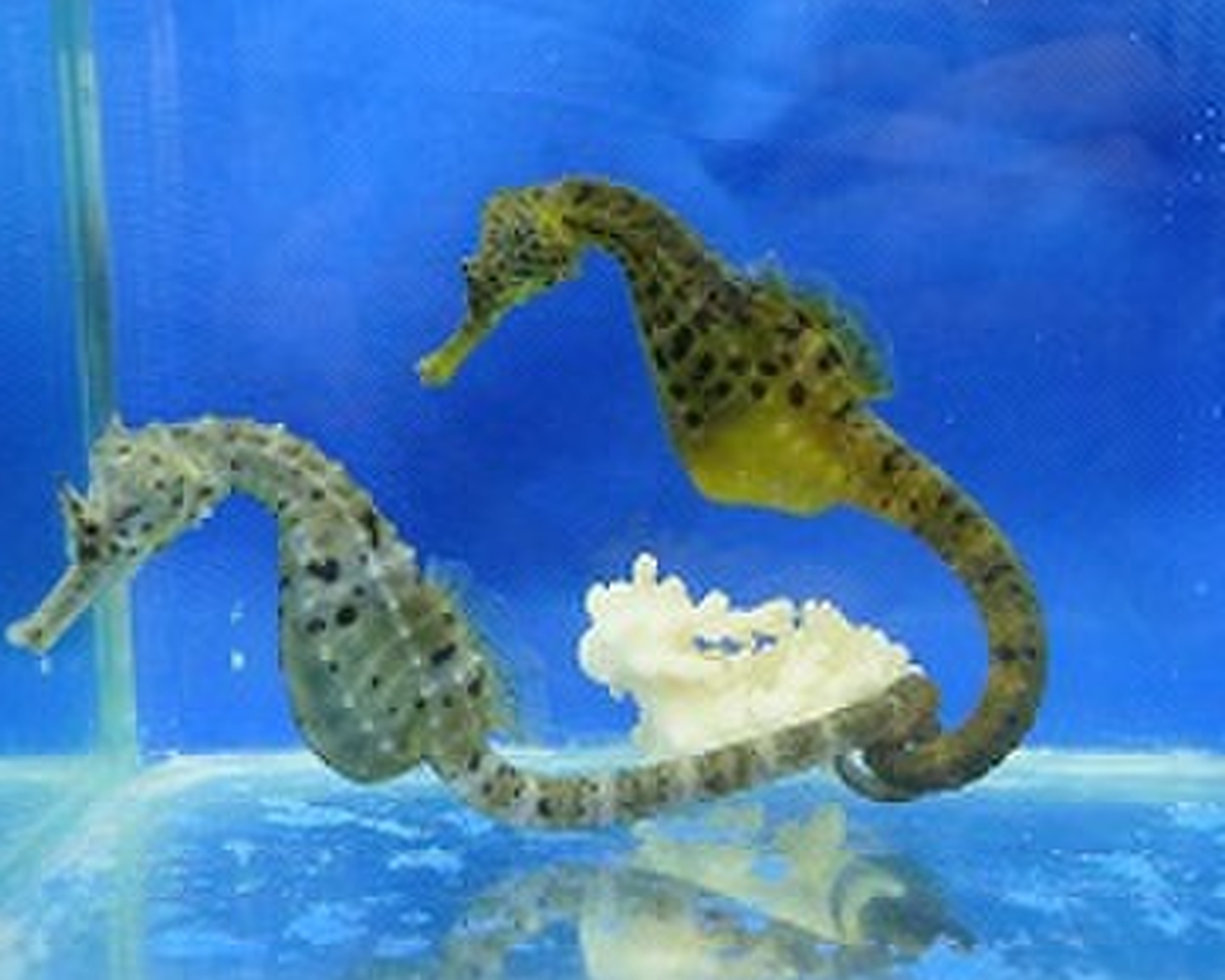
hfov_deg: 45.8
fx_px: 1450
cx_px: 607
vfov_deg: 37.3
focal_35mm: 40
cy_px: 494
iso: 6400
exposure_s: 1/500
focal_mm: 19
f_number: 5.6
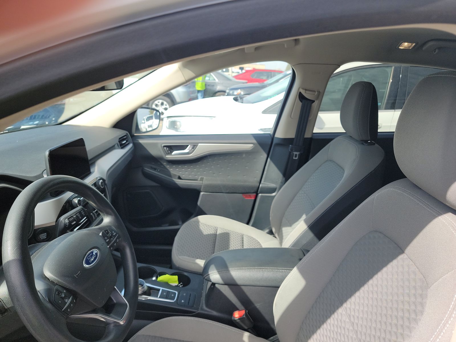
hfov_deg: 71.6
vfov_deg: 56.8
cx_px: 228
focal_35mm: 24
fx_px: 316
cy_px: 171
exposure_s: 1/254
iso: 50
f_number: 1.8
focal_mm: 6.7
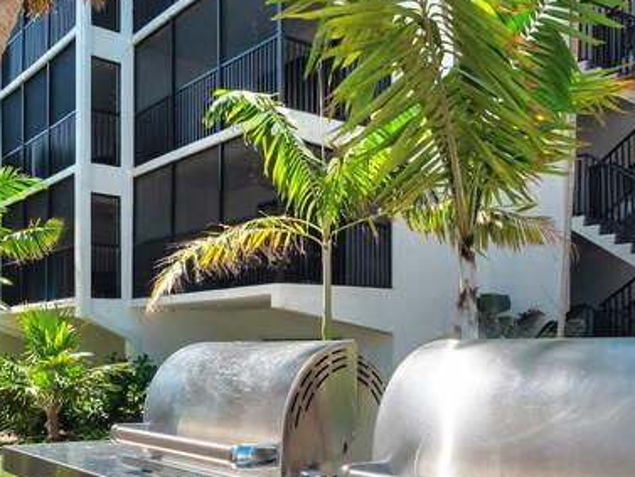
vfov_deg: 36.9
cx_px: 271
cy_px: 352
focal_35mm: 38
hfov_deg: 48.8
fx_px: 697
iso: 200
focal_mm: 7
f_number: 7.1
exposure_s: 1/400
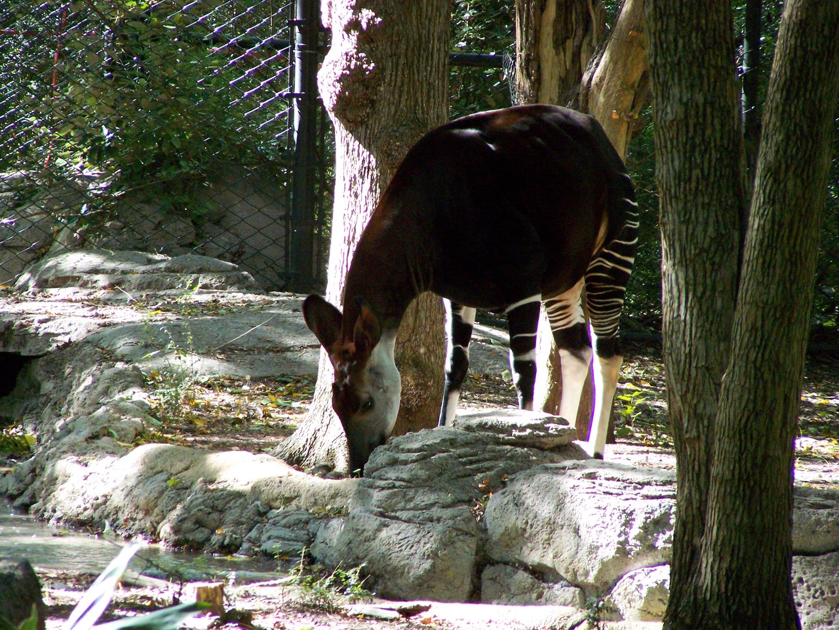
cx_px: 420
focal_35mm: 380
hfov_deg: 5.2
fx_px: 9214
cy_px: 315
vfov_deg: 3.9
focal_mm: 63
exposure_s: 1/125
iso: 400
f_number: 3.7
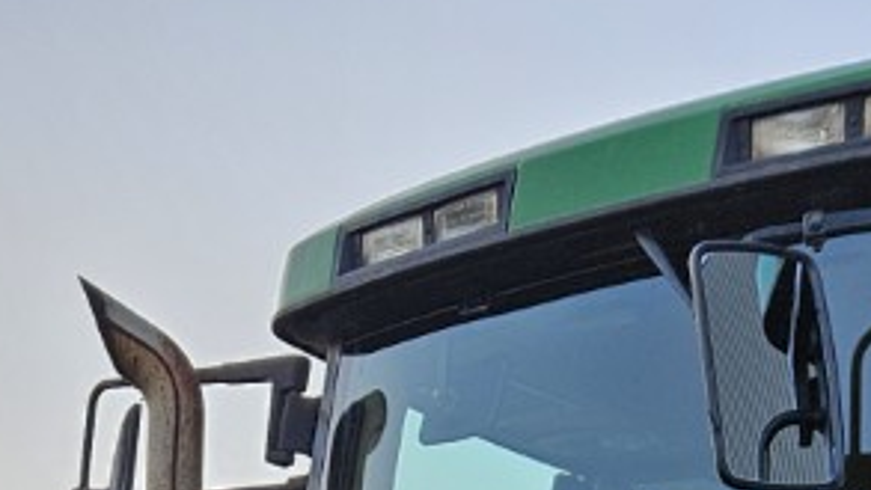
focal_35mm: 123
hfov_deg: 17.3
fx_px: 2842
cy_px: 1559
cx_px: 193
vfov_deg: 8.1
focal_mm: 5.4
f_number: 1.8
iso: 50
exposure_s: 1/359
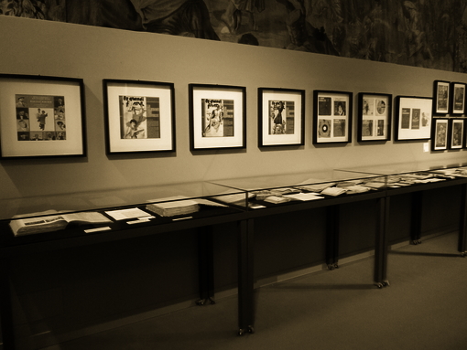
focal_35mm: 28
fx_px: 378
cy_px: 175
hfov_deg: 63.4
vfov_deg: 49.8
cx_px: 234
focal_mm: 4
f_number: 2.7
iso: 200
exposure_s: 1/8
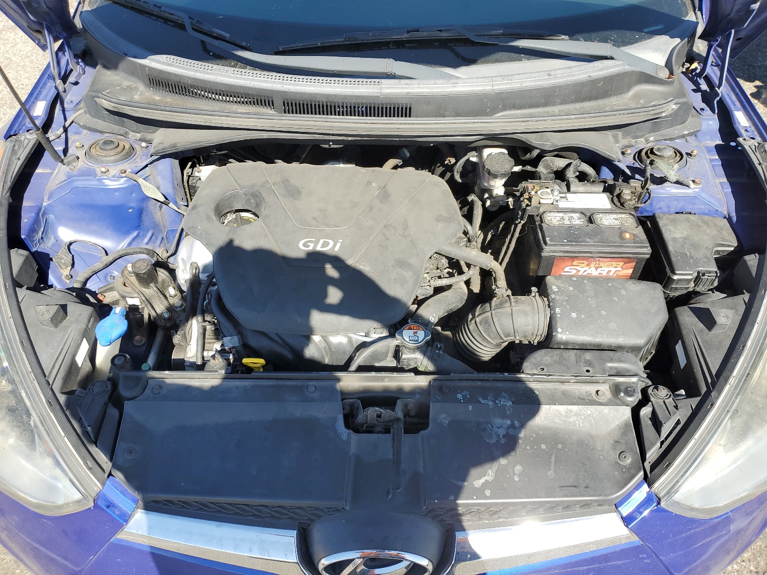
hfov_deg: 67.3
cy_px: 288
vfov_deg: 53.1
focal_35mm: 26
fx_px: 576
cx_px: 384
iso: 50
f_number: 1.5
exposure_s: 1/1000
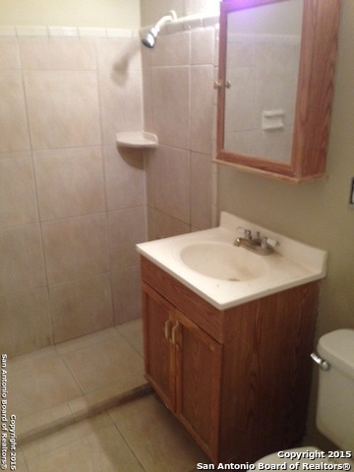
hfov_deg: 42.9
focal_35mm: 33
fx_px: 450
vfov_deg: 55.4
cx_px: 177
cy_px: 236
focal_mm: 4.12
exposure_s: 1/20
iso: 160
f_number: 2.4
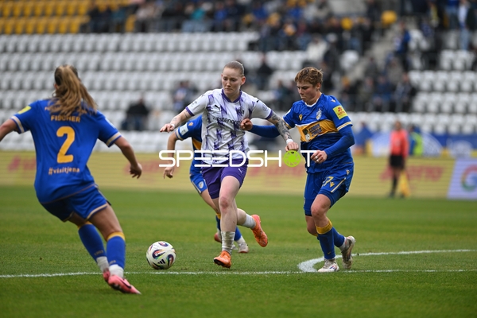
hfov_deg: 6.9
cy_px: 159
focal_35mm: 300
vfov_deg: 4.6
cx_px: 238
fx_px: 3975
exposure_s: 1/2000
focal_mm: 300
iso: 560
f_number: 2.8
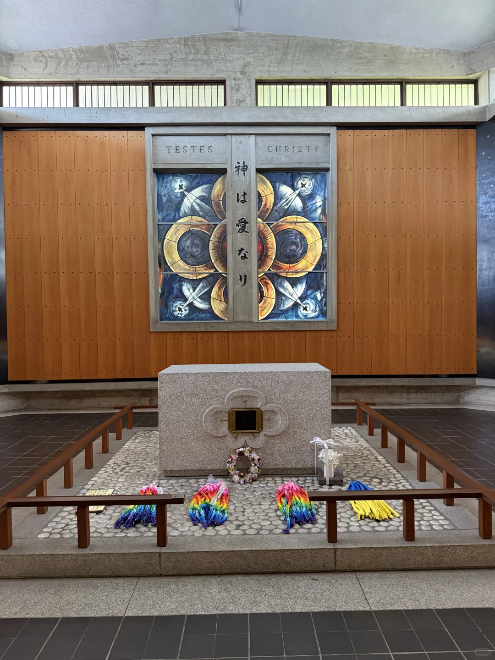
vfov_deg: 71.6
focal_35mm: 24
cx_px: 248
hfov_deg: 56.8
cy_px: 330
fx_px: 458
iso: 500
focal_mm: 6.76
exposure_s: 1/60
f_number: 1.78
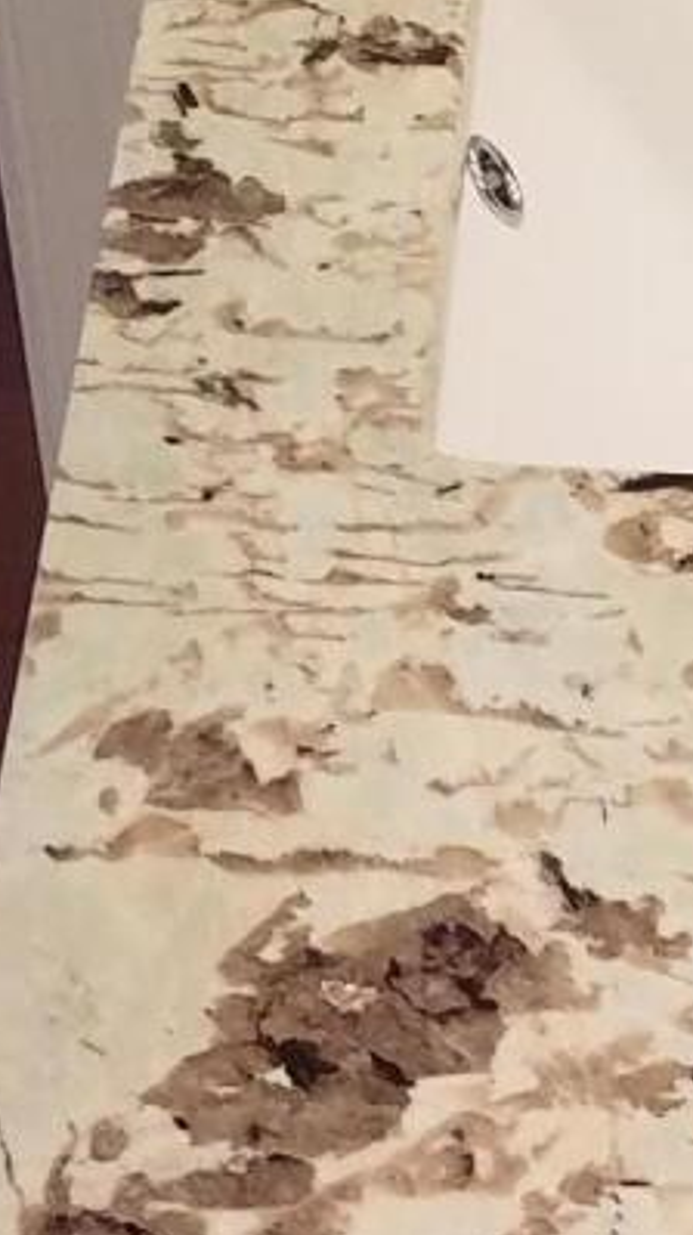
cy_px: 2269
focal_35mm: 142
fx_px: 4646
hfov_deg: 8.2
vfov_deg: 13.5
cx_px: 1330
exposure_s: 1/60
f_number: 1.7
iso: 100
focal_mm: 4.2
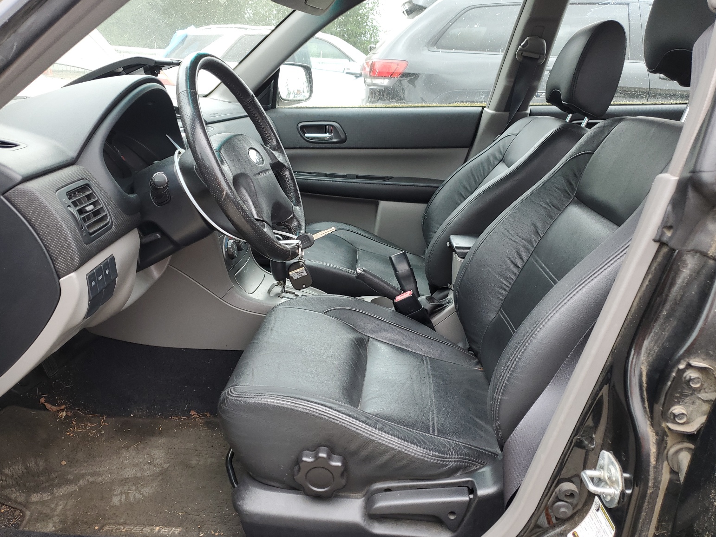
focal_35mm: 27
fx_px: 559
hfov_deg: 65.3
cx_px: 349
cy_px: 277
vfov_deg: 51.4
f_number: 1.5
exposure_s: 1/156
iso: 50
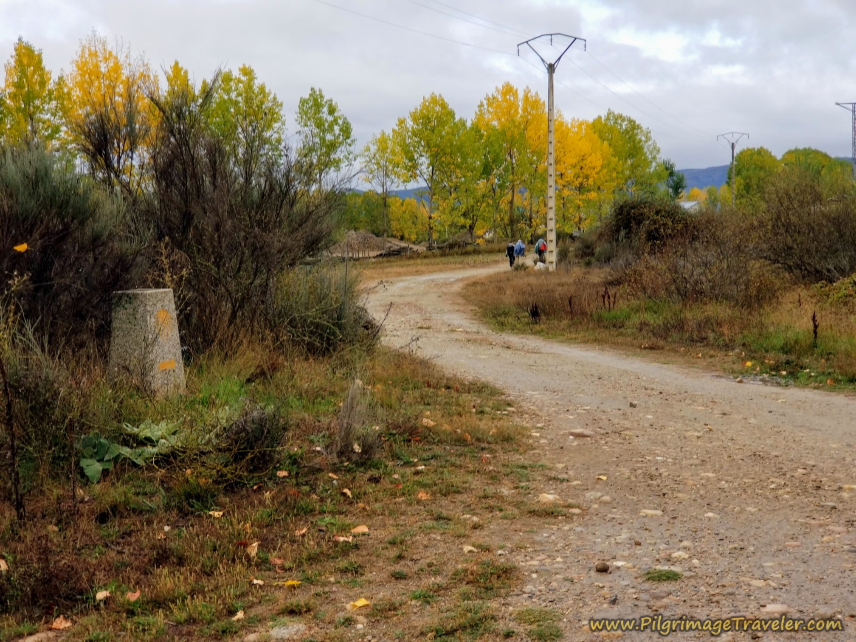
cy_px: 321
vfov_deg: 28.0
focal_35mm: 52
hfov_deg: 36.8
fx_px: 1286
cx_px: 428
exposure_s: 1/84
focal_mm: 6
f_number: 2.4
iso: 25
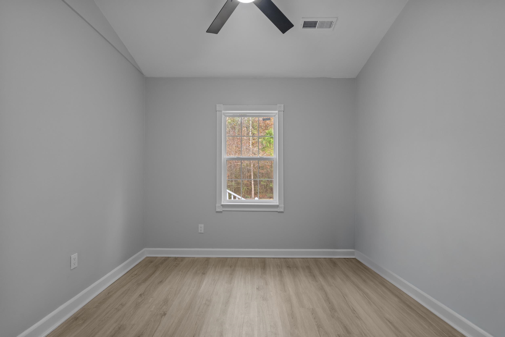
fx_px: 224
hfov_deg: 96.7
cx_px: 252
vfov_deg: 73.8
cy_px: 168
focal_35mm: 16
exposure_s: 1/15
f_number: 8
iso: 800
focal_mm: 16
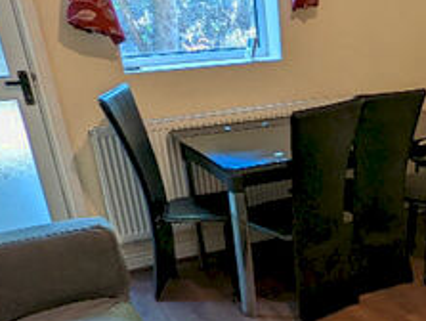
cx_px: 377
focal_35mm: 50
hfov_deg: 36.0
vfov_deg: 27.0
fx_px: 616
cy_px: 345
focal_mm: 2.35
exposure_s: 1/33.3
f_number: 2.2
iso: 116
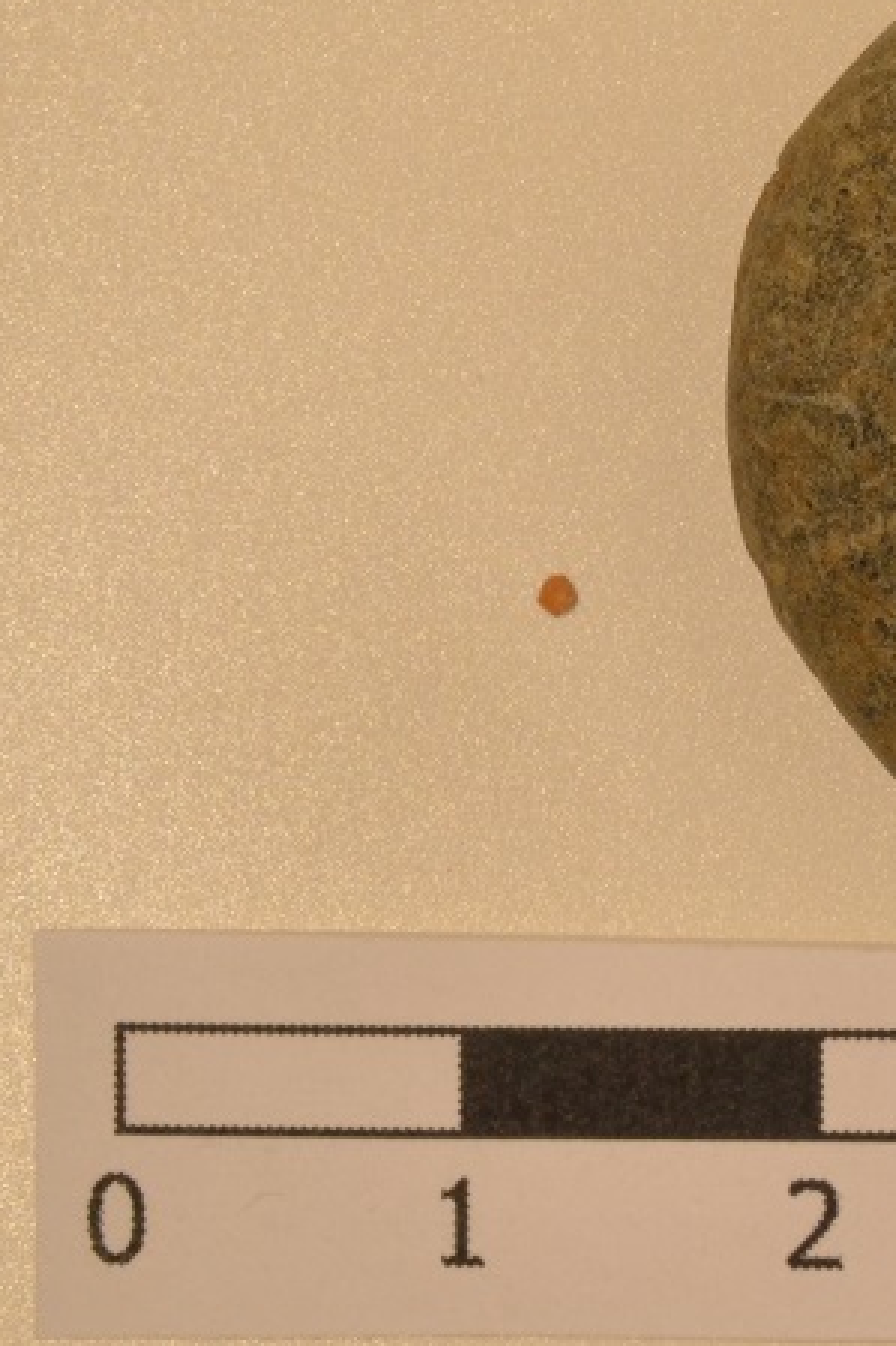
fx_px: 4782
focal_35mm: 128
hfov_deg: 10.3
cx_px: 1414
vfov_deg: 16.0
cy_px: 433
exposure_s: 1/1.6
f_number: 25
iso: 250
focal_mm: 40
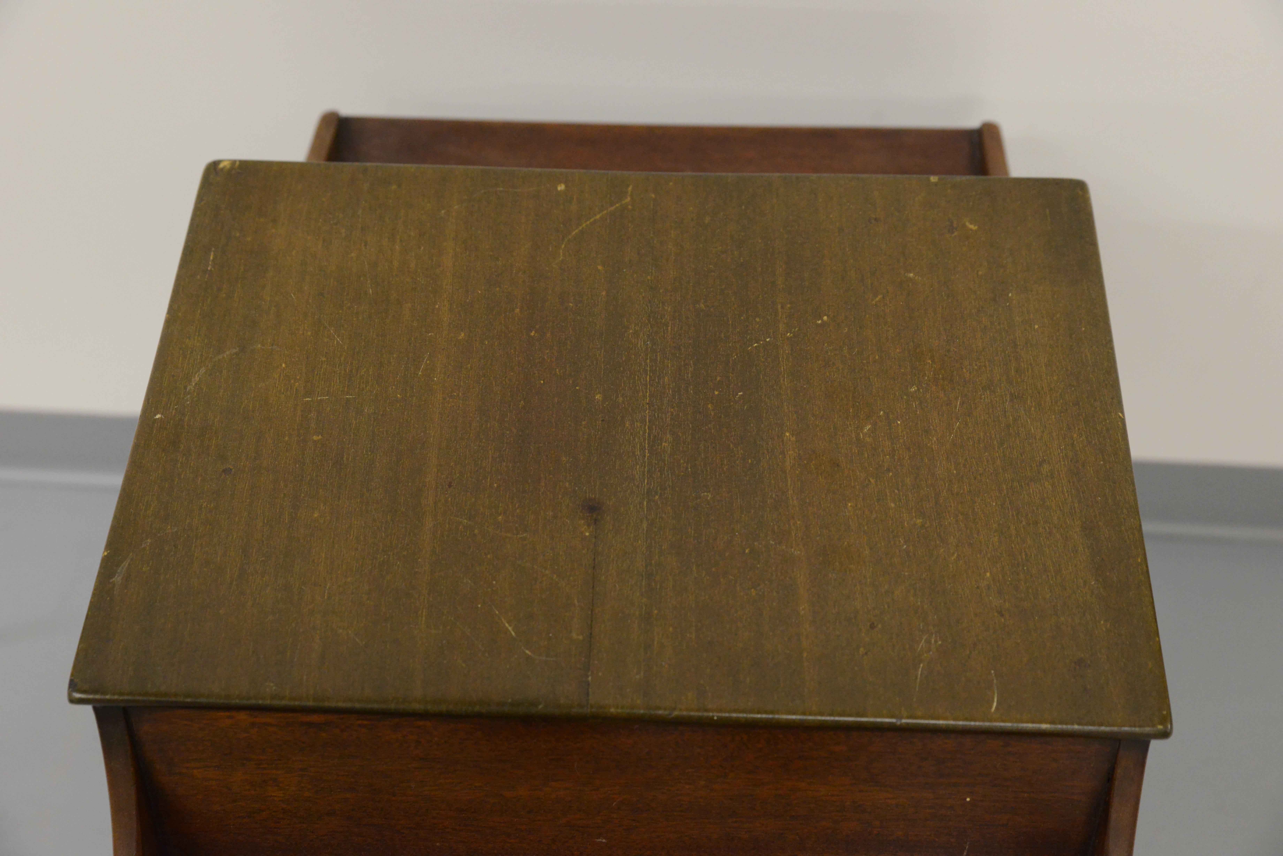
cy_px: 428
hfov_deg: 41.1
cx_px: 642
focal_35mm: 48
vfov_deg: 28.1
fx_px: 1711
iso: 4000
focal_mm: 48
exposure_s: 1/125
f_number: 5
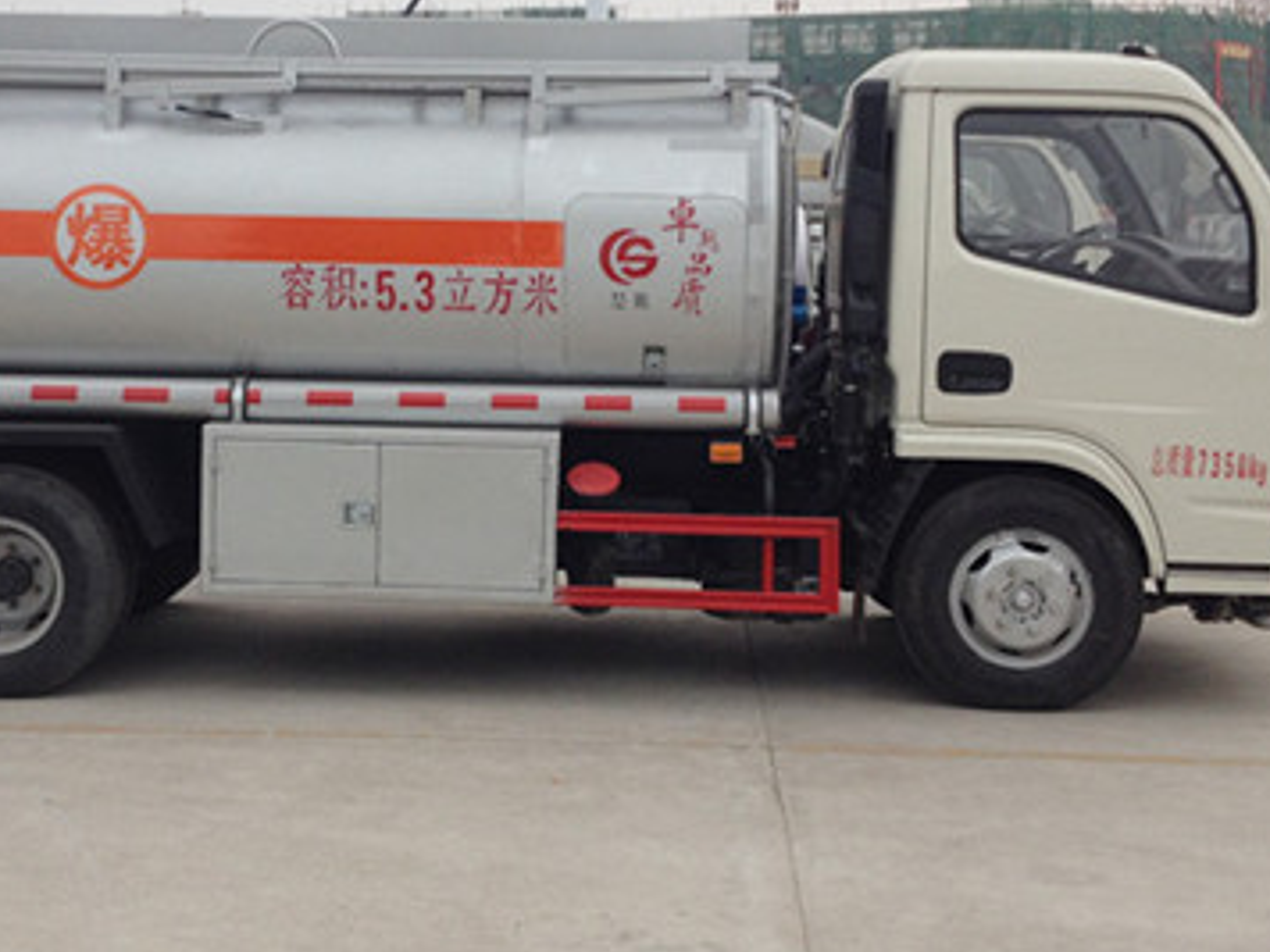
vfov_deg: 23.2
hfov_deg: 30.6
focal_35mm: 63
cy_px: 339
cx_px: 467
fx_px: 2311
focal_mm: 4.28
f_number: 2.4
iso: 50
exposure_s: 1/280
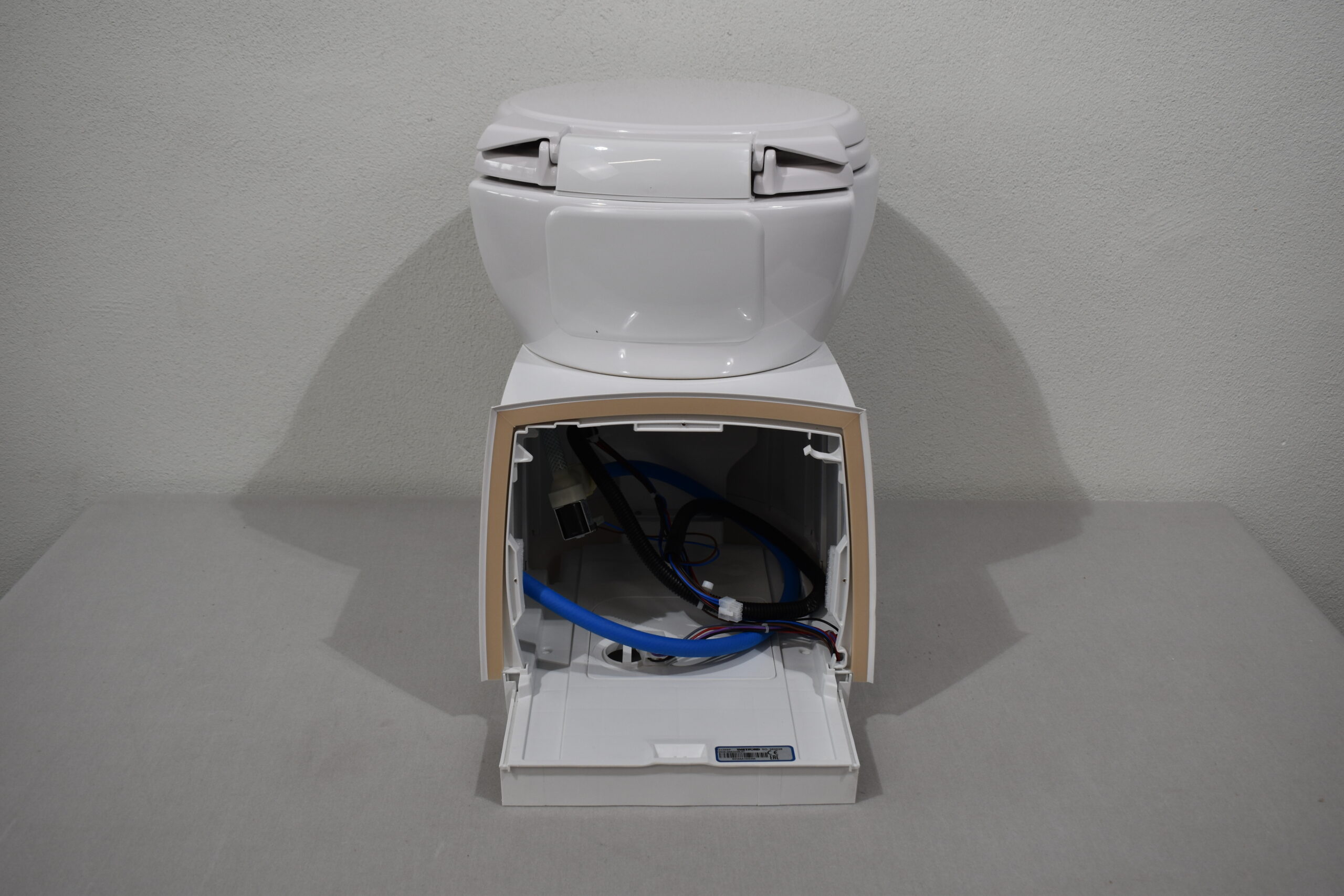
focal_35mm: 36
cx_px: 672
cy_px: 448
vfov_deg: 36.9
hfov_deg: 53.1
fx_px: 1344
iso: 250
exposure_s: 1/125
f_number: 5.6
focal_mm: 24
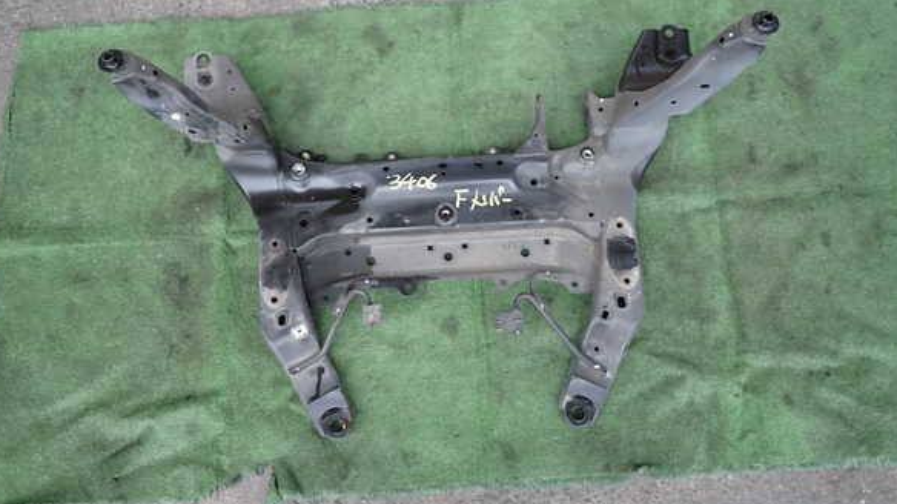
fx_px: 666
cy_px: 246
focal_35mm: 28
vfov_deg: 41.4
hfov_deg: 67.9
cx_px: 441
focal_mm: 4.5
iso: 125
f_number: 2
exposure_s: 1/125
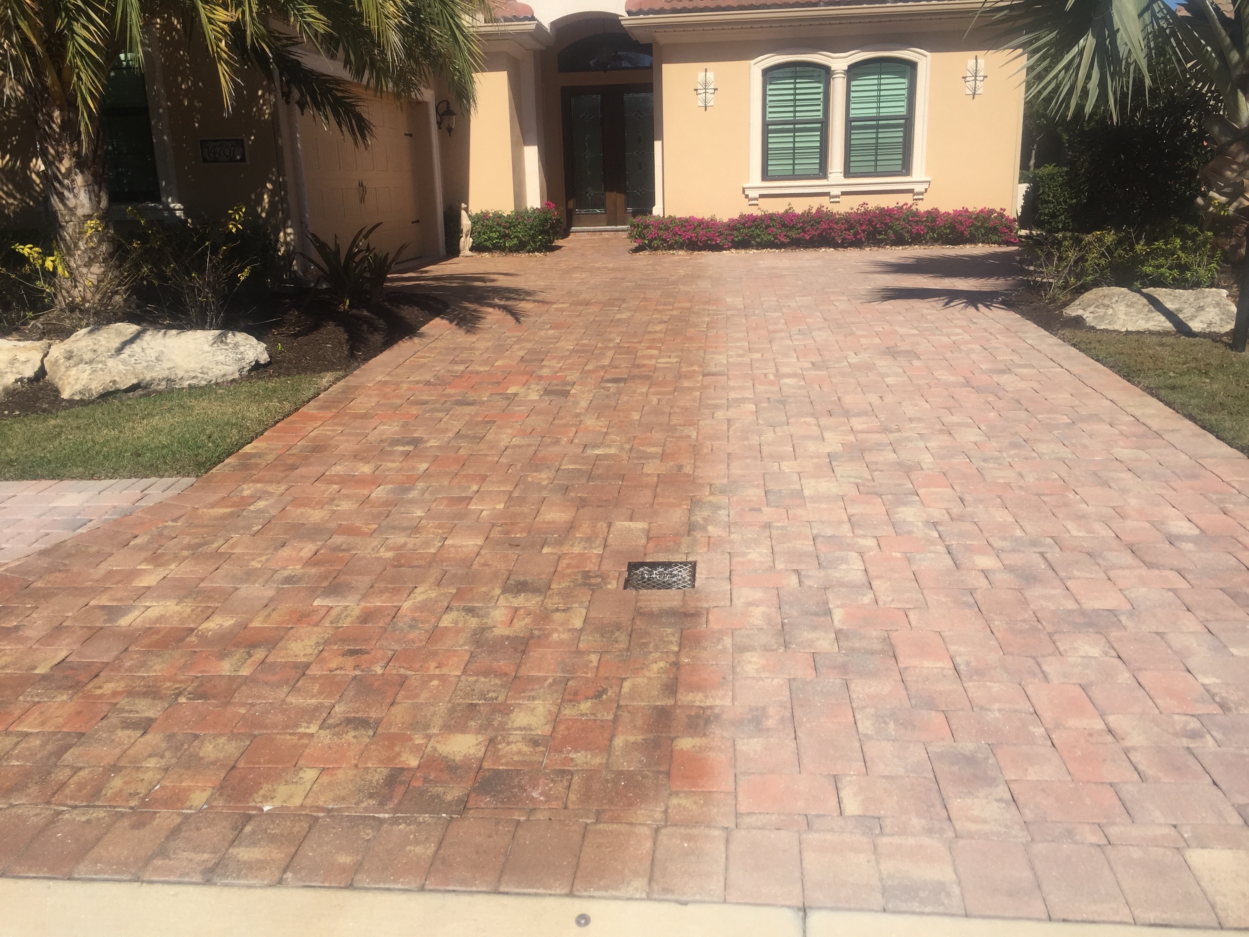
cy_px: 468
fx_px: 1046
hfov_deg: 61.7
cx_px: 624
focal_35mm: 29
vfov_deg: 48.2
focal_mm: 4.15
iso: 32
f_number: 2.2
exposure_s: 1/3049
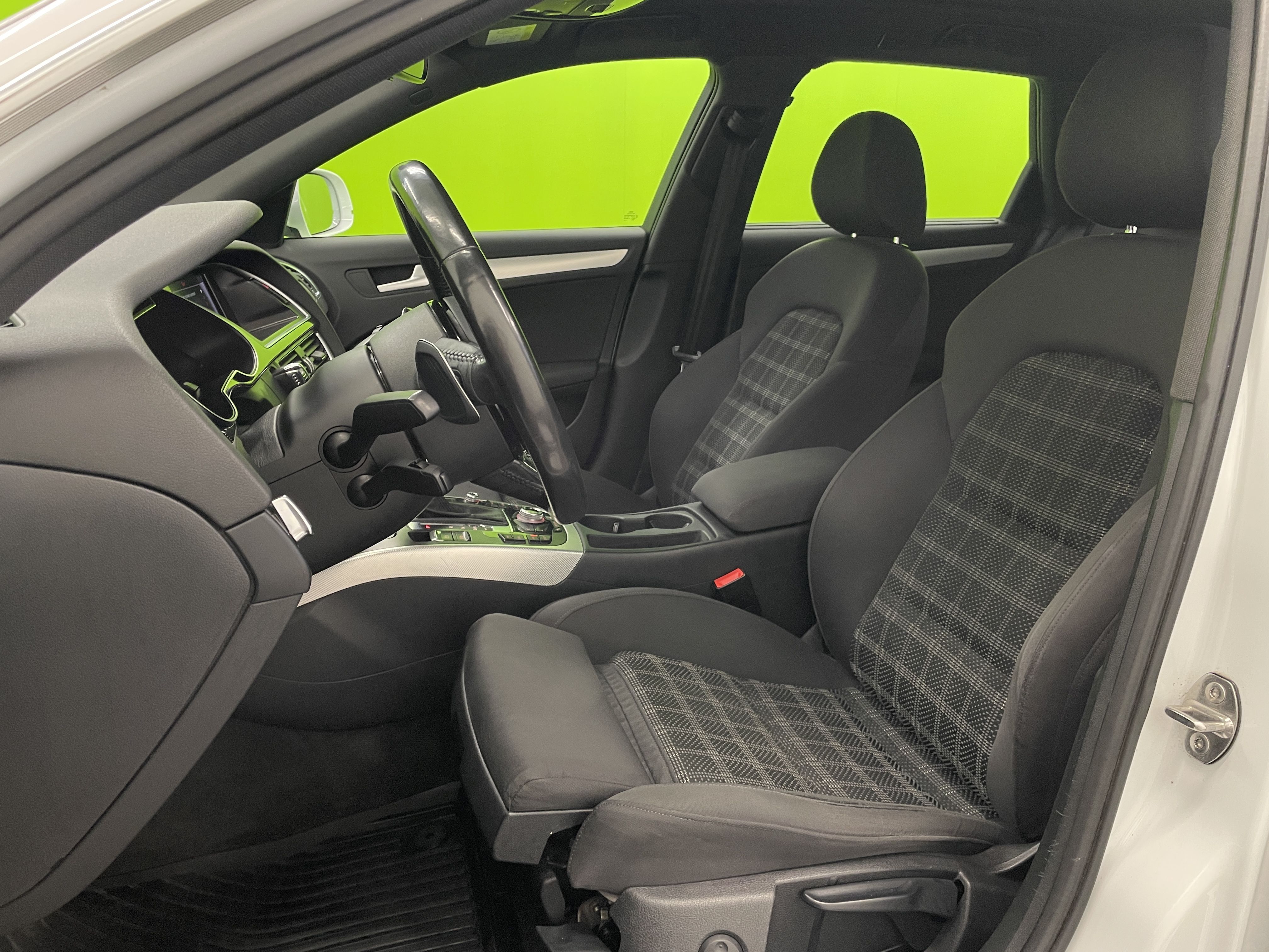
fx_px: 953
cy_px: 476
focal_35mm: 26
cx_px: 634
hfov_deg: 67.3
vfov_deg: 53.1
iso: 80
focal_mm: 4.2
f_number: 1.6
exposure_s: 1/50
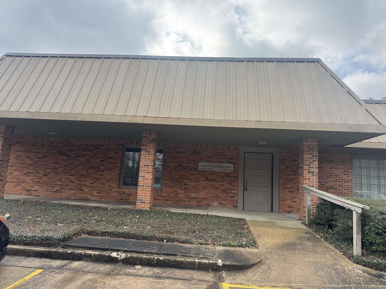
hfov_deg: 71.6
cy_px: 144
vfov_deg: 56.8
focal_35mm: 24
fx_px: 268
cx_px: 193
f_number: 1.78
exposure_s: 1/1395
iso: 80
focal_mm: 6.76
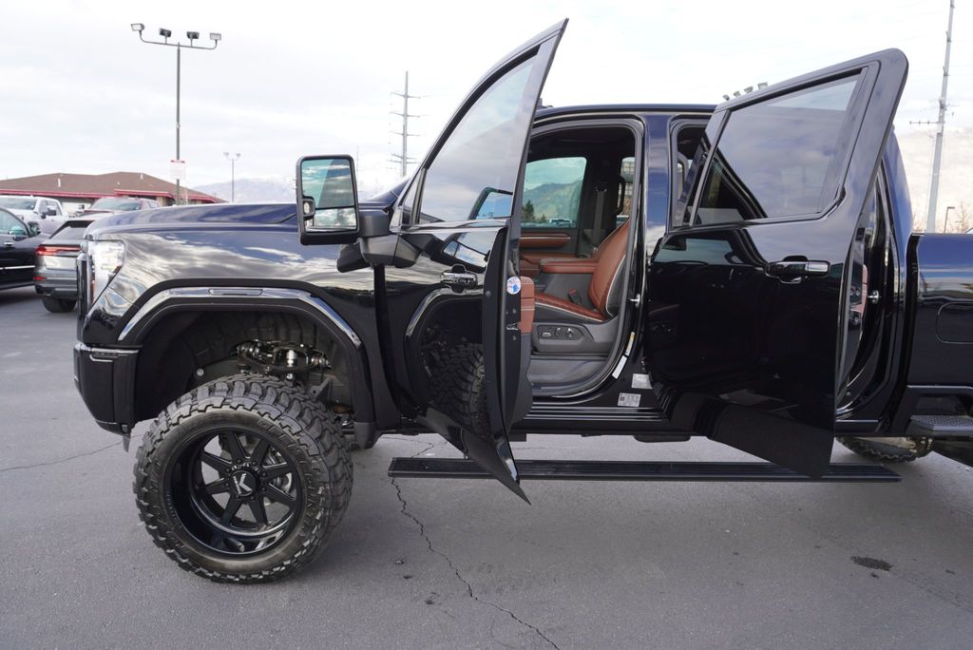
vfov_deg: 50.5
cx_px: 486
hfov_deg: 70.4
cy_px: 325
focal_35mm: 26
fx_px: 690
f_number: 5
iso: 100
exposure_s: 1/100
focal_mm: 17
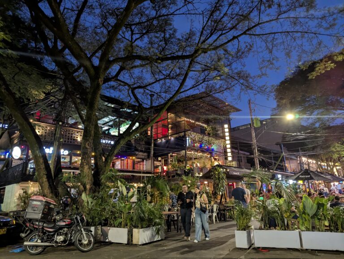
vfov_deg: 56.9
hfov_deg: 71.5
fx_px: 239
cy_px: 130
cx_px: 172
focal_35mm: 24
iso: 758
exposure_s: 1/40
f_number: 1.85
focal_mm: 6.81
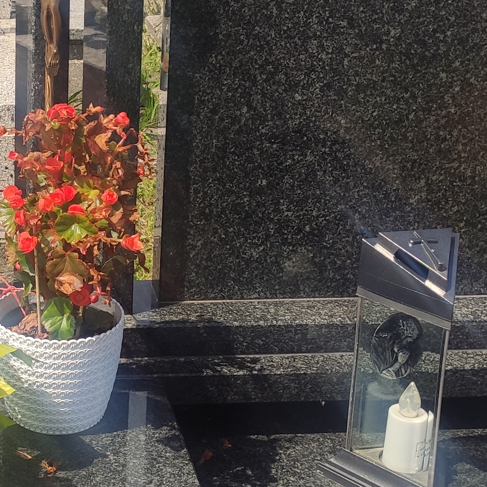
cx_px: 35
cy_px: 163
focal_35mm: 76
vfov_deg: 22.7
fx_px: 1210
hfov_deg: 22.1
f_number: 1.75
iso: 112
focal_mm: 4.77
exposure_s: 1/2048
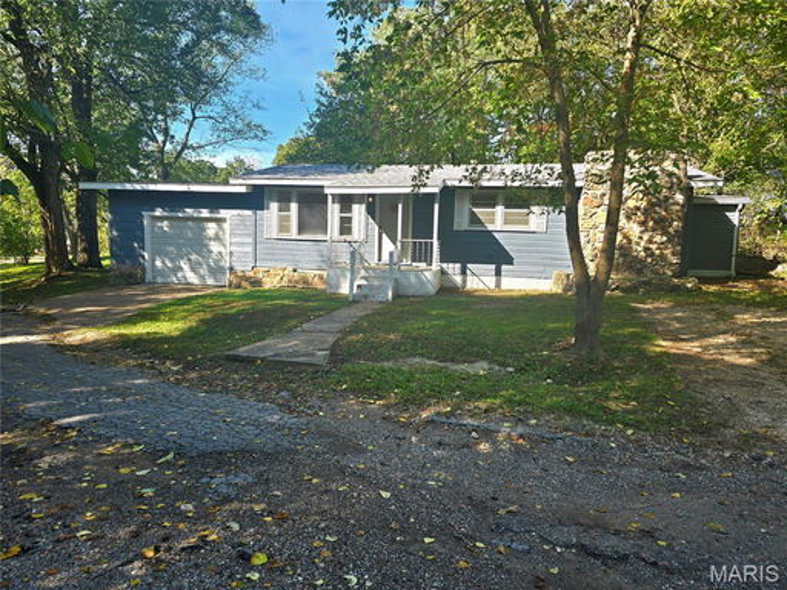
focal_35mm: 23
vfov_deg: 58.9
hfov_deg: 73.9
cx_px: 394
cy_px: 295
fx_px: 523
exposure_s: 1/278
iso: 12
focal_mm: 6.3
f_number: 1.7
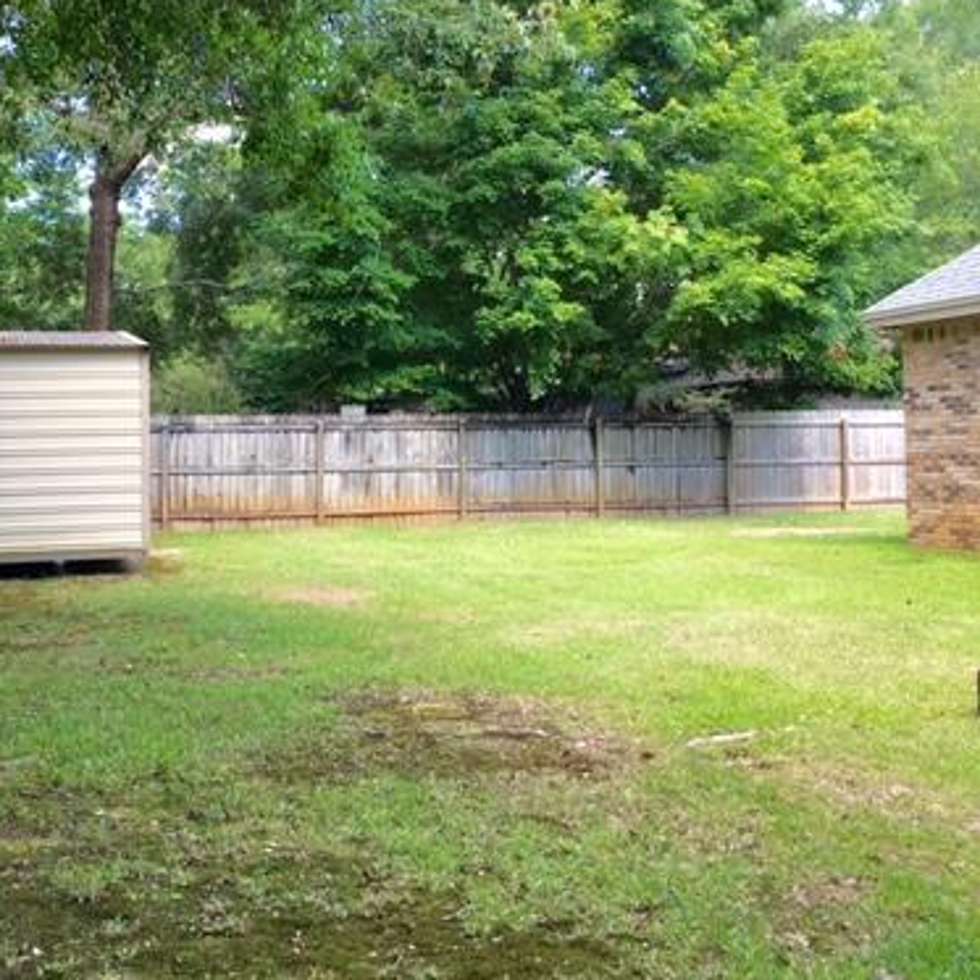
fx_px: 1409
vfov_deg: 38.2
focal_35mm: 44
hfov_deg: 38.2
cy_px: 412
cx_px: 394
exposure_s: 1/120
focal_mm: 4.15
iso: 40
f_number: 2.2
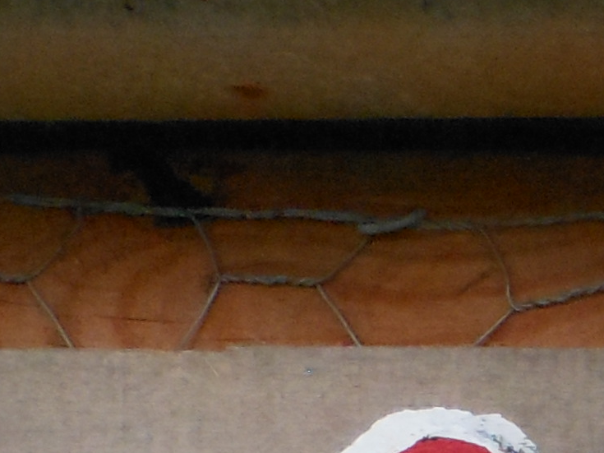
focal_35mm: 207
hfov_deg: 8.5
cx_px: 1615
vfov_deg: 6.9
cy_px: 910
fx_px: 3611
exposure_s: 1/30
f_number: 4
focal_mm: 5.9
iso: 320
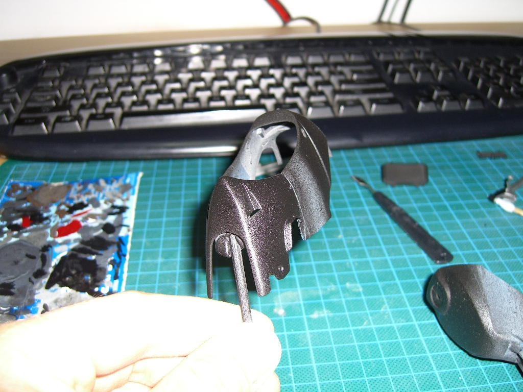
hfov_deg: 49.0
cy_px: 196
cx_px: 262
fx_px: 574
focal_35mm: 38
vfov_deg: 37.7
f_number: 2.8
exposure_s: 1/60
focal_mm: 7.9
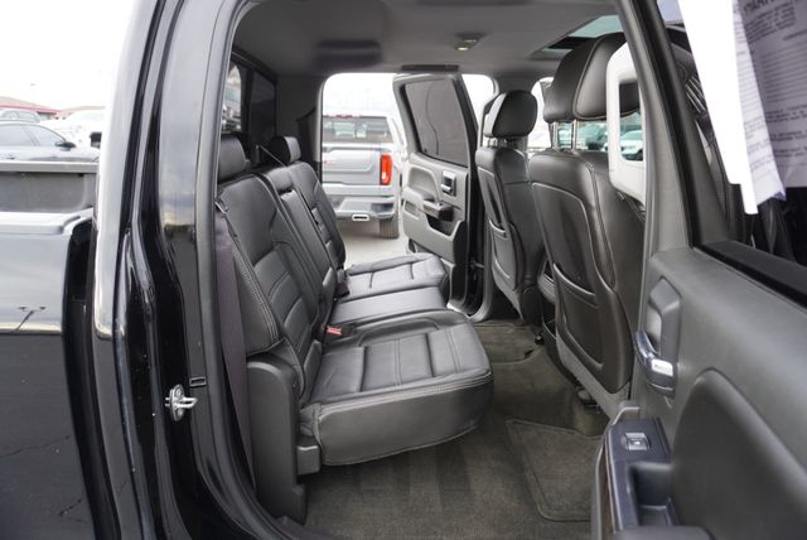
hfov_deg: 73.7
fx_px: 538
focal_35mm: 24
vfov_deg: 53.2
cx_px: 404
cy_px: 270
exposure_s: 1/60
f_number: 4
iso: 250
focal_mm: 16
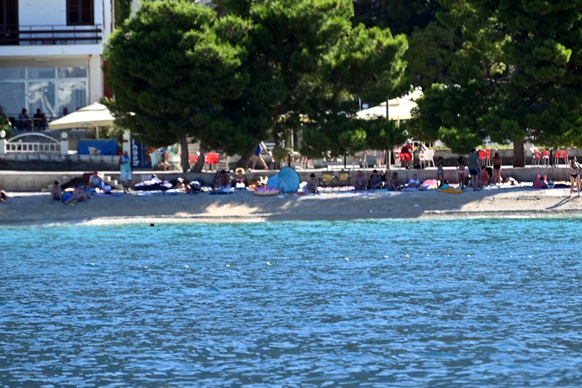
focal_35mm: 371
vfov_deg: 3.7
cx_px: 344
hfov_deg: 5.6
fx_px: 5996
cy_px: 181
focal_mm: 300
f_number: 5.6
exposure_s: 1/320
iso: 180
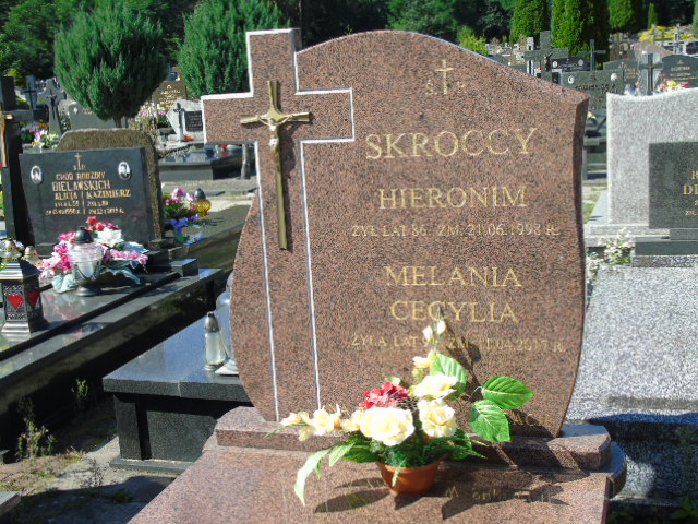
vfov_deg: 31.5
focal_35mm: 46
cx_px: 349
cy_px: 262
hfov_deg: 41.2
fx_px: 928
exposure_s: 1/320
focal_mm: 8.2
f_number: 4.1
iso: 80
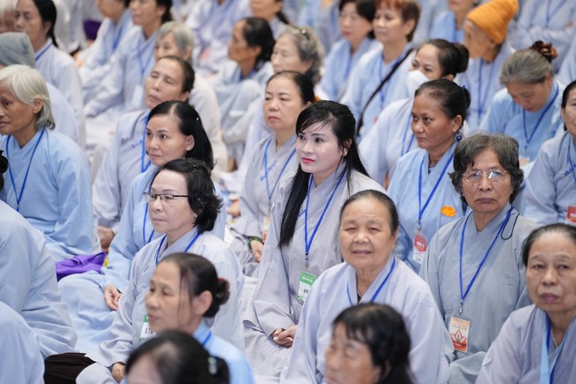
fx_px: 2399
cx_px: 288
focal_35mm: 150
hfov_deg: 13.7
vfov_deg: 9.1
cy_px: 192
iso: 2500
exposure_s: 1/200
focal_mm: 150
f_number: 2.8
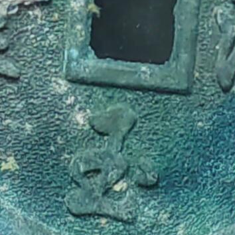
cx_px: 151
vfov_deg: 7.1
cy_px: -79
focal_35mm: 243
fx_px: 1866
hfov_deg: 7.2
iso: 6400
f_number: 1.9
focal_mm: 6.12
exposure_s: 1/33
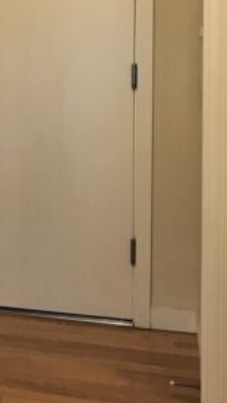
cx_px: -23
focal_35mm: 59
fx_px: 632
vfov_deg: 34.7
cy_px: 99
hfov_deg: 19.5
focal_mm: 3.99
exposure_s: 1/15
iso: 40
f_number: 1.8
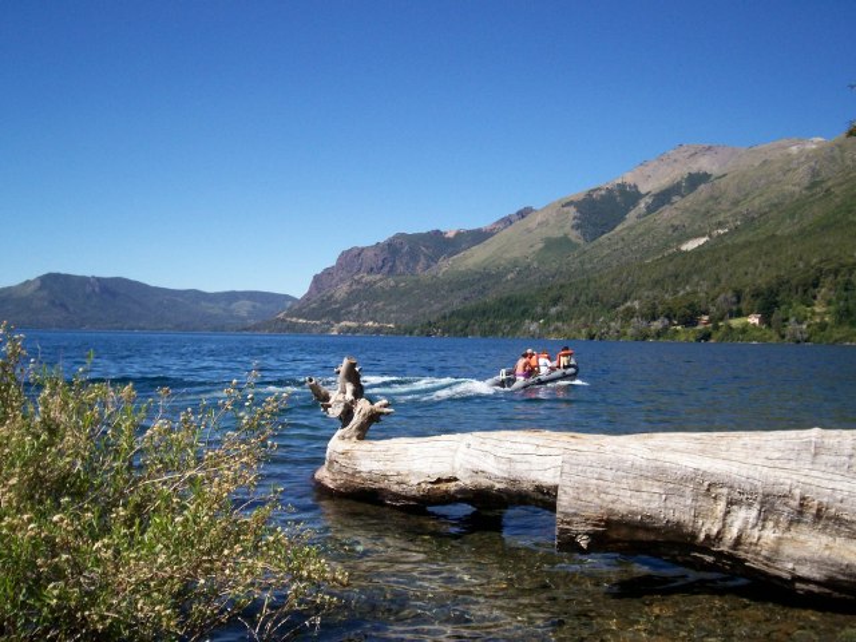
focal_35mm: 36
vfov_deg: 39.7
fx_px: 890
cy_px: 321
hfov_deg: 51.4
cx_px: 428
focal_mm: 5.9
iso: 100
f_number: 4.5
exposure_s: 1/657
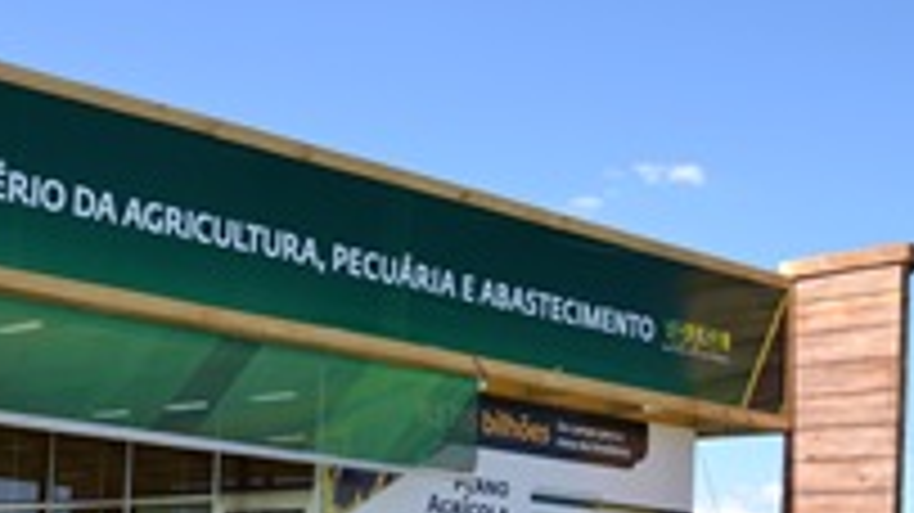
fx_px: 1647
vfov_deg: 17.2
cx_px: 63
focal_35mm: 68
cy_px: 556
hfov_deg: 29.5
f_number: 7.1
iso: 100
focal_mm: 22
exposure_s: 1/200
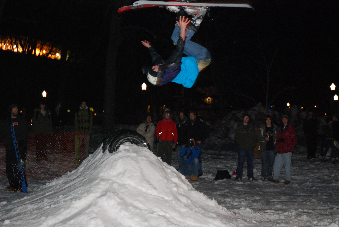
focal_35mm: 66
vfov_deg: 20.7
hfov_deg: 30.5
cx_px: 170
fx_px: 622
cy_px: 114
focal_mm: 44
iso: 1100
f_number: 4.5
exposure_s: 1/60
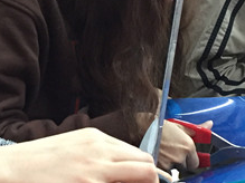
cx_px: 4
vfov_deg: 13.8
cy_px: 166
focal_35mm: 106
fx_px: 750
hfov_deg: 18.1
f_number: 2.2
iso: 250
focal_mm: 4.15
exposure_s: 1/20
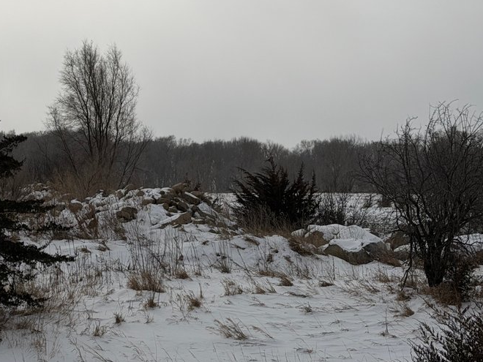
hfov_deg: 17.7
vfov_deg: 13.5
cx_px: 70
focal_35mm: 110
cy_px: 148
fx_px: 1535
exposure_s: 1/20408
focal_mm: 6.76
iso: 80
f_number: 1.78
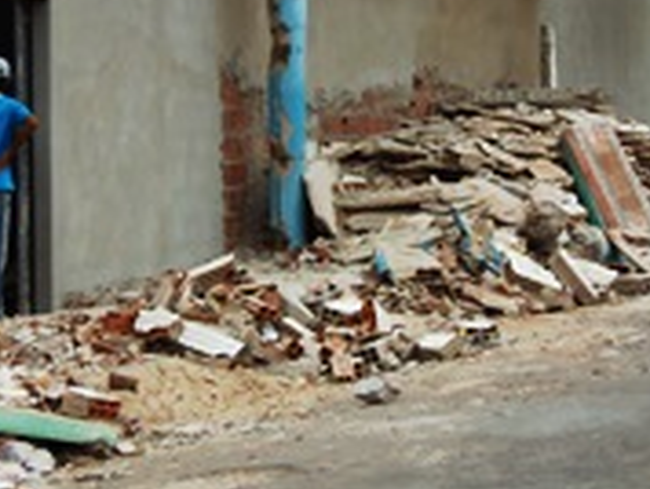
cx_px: 369
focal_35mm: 157
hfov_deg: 12.6
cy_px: 217
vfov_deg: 9.5
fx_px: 2952
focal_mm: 10.4
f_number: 3.9
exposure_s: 1/500
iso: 64
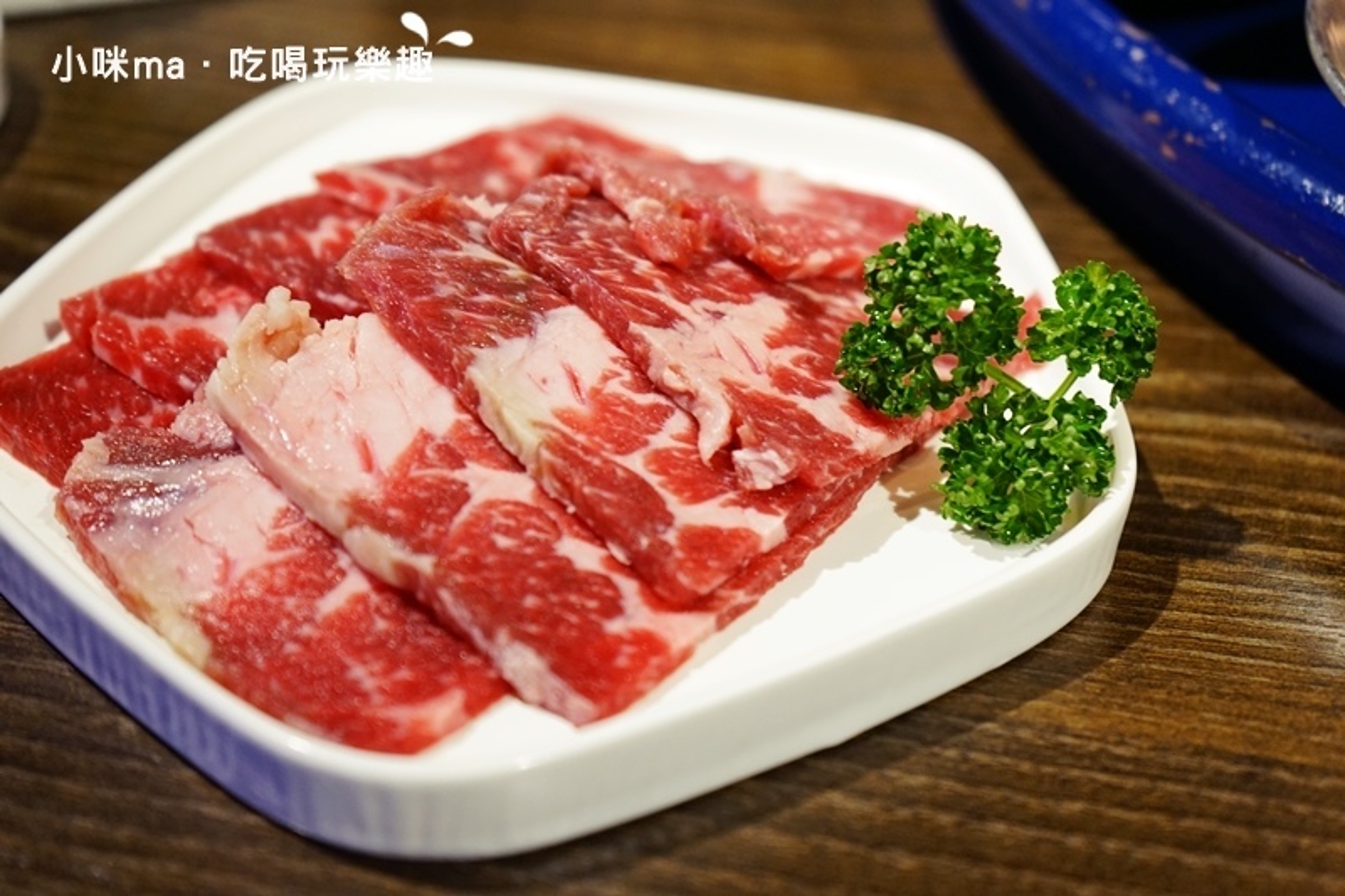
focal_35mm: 55
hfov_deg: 36.3
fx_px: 2054
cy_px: 448
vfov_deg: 24.6
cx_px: 672
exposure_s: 1/60
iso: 1600
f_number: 5
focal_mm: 55
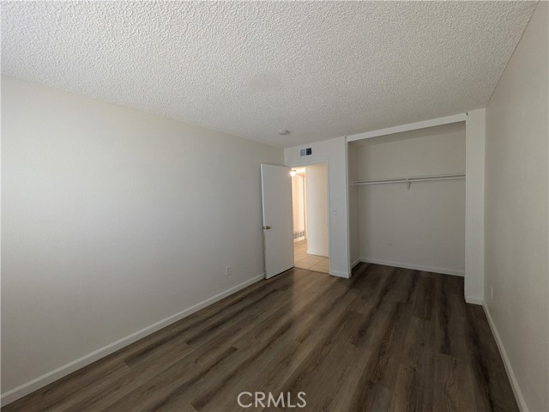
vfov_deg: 85.7
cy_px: 206
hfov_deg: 102.1
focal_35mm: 14
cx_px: 274
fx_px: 222
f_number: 2.2
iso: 120
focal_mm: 1.83
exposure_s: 1/24
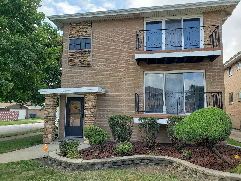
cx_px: 120
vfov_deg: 53.1
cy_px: 90
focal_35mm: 26
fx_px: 181
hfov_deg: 67.3
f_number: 2.4
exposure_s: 1/769
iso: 50
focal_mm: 4.3
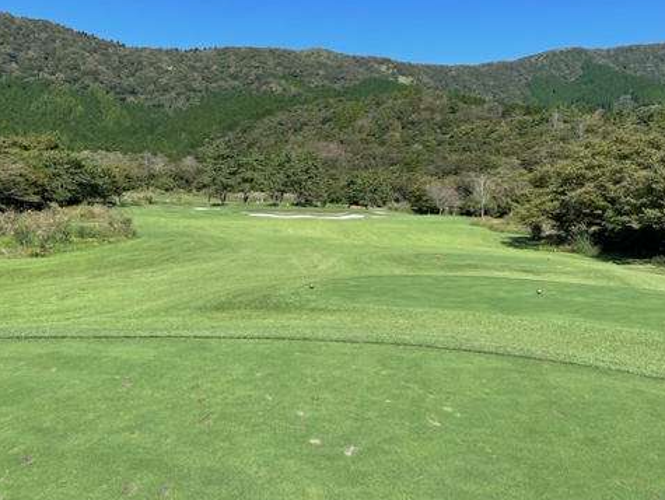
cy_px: 209
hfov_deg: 52.5
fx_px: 673
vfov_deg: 40.6
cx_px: 301
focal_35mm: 35
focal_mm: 4.2
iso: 32
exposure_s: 1/2618
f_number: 1.6
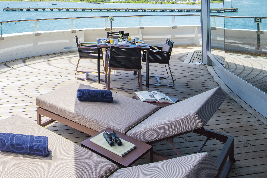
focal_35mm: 36
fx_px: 267
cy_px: 70
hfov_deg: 47.1
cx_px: 21
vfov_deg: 36.7
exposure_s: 1/50
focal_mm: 19
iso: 100
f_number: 11
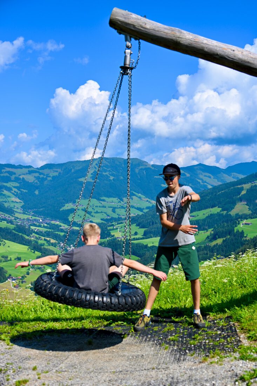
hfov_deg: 31.9
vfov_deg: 46.4
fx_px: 450
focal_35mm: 42
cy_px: 193
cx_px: 128
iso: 100
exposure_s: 1/800
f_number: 5
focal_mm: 42
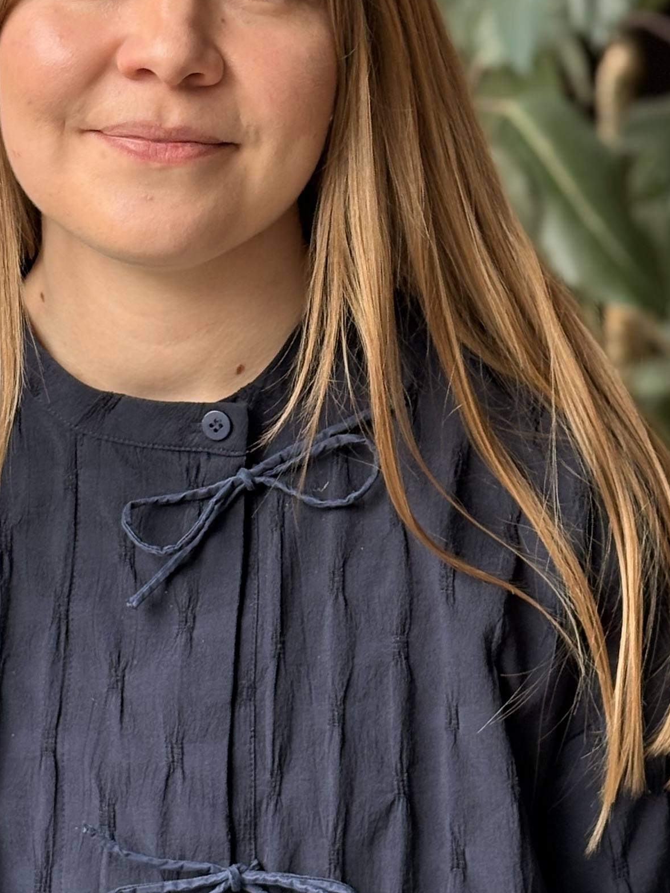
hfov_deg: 11.1
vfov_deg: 14.7
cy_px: 340
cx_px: 250
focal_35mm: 134
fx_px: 3460
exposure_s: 1/213
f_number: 1.6
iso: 32
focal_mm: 5.96
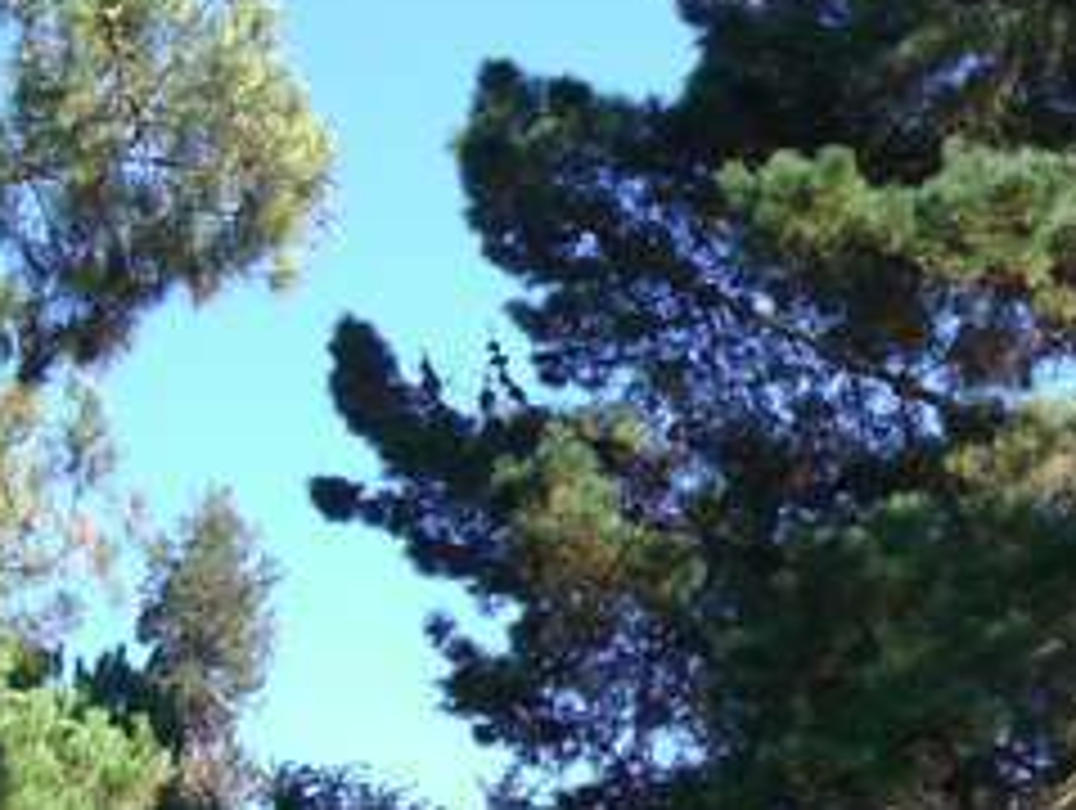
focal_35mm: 127
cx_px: 1175
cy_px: 454
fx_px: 3954
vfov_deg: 11.7
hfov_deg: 15.1
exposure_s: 1/320
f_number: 2.8
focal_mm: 7.9
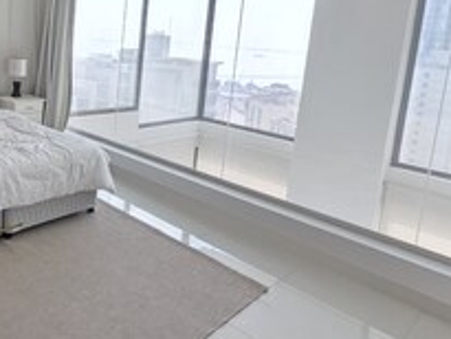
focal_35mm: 29
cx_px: 60
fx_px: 378
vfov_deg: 46.6
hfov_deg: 55.0
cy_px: 87
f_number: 1.9
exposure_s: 1/100
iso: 50
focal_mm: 2.2
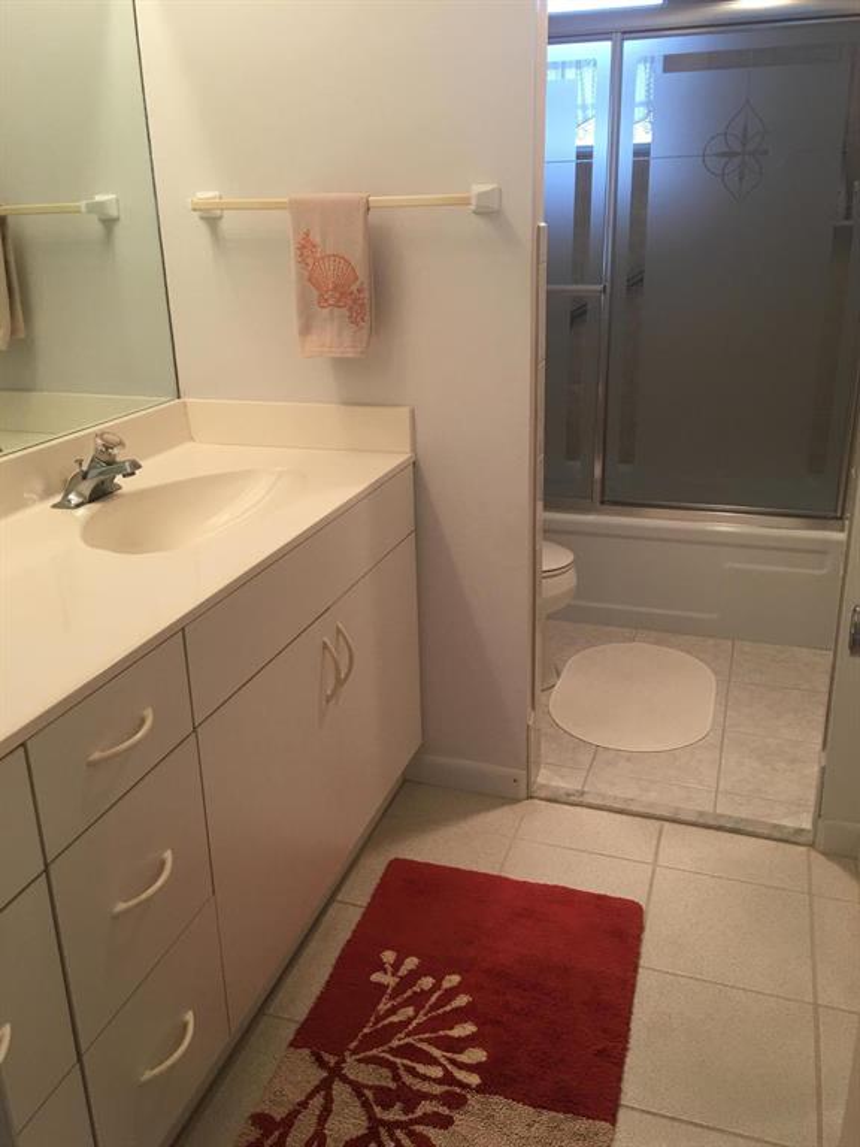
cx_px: 430
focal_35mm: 29
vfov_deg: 61.7
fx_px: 961
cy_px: 574
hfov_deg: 48.2
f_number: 2.2
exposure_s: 1/40
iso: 25
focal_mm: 4.15
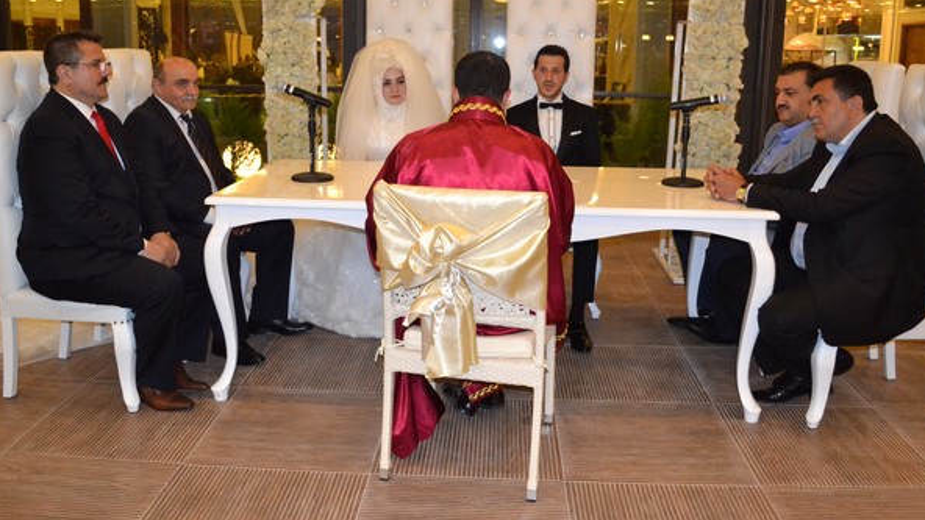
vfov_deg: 36.5
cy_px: 196
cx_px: 459
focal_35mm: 32
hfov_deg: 61.0
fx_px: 785
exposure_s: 1/60
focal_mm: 18
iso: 3200
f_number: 3.5
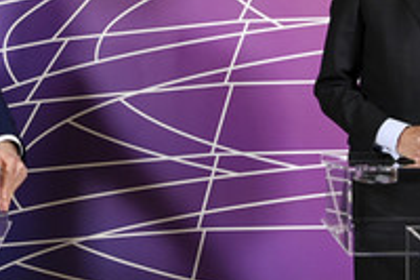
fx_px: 1154
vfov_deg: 13.7
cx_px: 154
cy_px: 27
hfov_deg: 20.6
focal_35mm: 99
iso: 2800
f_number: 5.6
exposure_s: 1/250
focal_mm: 44
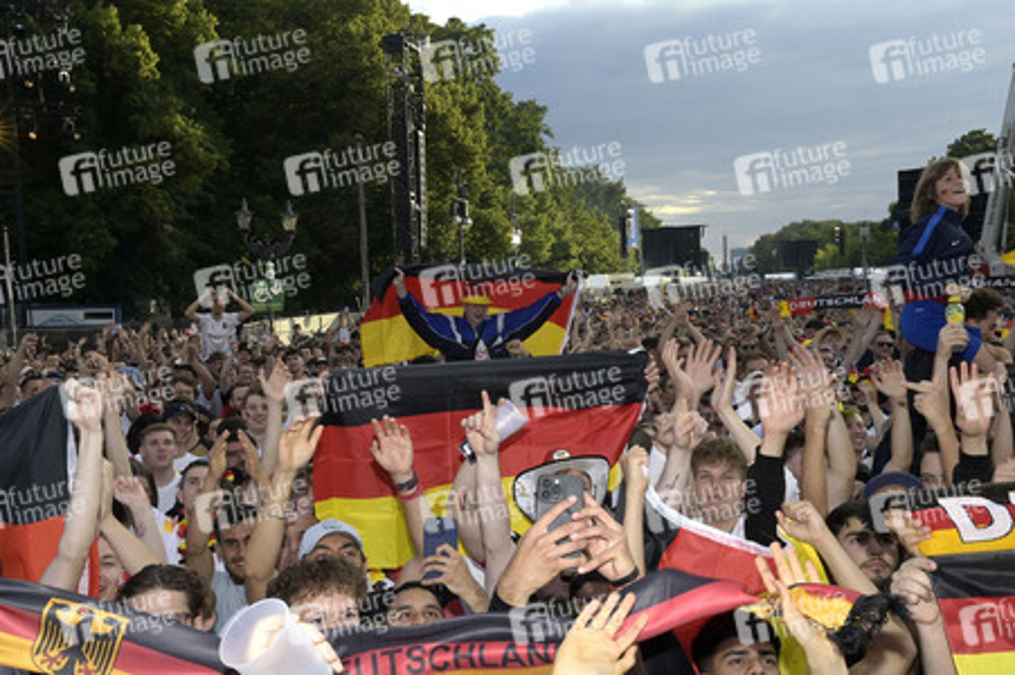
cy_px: 338
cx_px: 508
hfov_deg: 39.6
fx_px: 1409
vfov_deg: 27.0
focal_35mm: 50
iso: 1000
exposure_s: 1/160
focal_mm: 50
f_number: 20
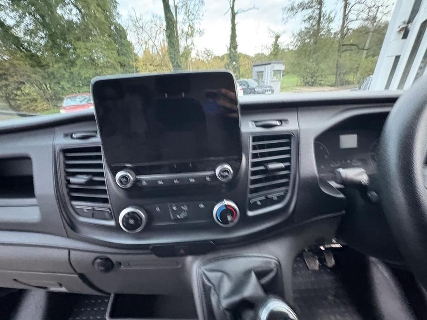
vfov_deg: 85.7
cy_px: 160
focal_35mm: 14
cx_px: 214
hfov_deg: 102.1
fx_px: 173
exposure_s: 1/30
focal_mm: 2.22
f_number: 2.2
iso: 1000
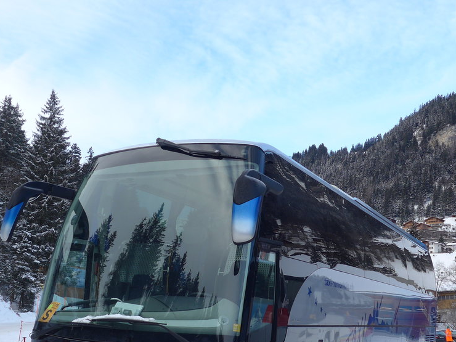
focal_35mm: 47
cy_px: 253
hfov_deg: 40.4
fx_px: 619
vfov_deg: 30.4
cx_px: 223
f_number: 2.8
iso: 80
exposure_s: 1/320
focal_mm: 6
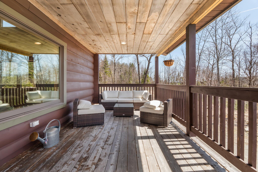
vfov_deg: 73.7
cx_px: 129
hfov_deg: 96.7
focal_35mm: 16
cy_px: 86
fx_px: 115
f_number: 8
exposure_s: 1/100
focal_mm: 16
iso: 320
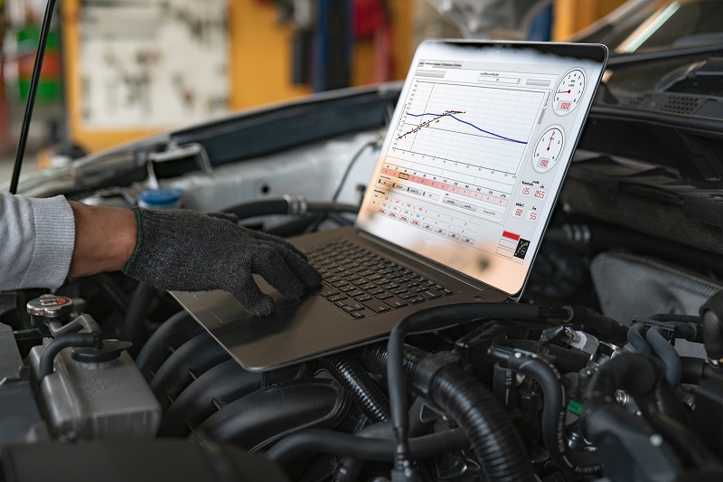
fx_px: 984
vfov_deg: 27.5
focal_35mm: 49
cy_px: 241
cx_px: 362
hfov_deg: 40.4
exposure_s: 1/250
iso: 125
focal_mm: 49
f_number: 2.8
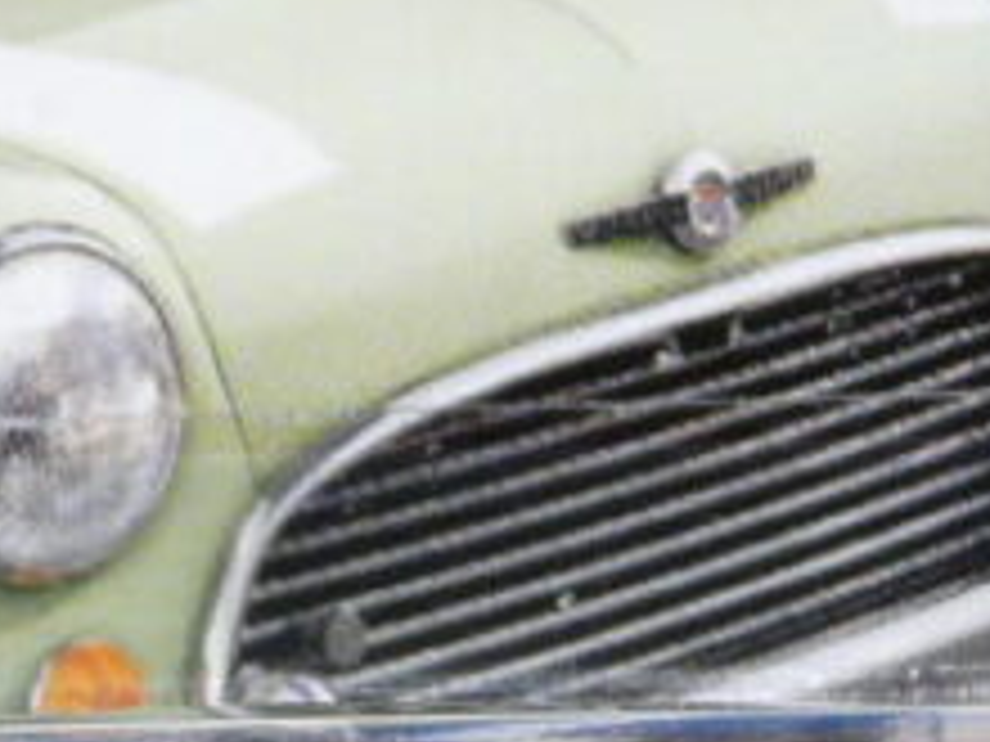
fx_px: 13585
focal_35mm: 475
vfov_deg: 3.1
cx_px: 90
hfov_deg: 4.2
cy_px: 854
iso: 200
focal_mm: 18
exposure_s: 1/50
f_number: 3.6
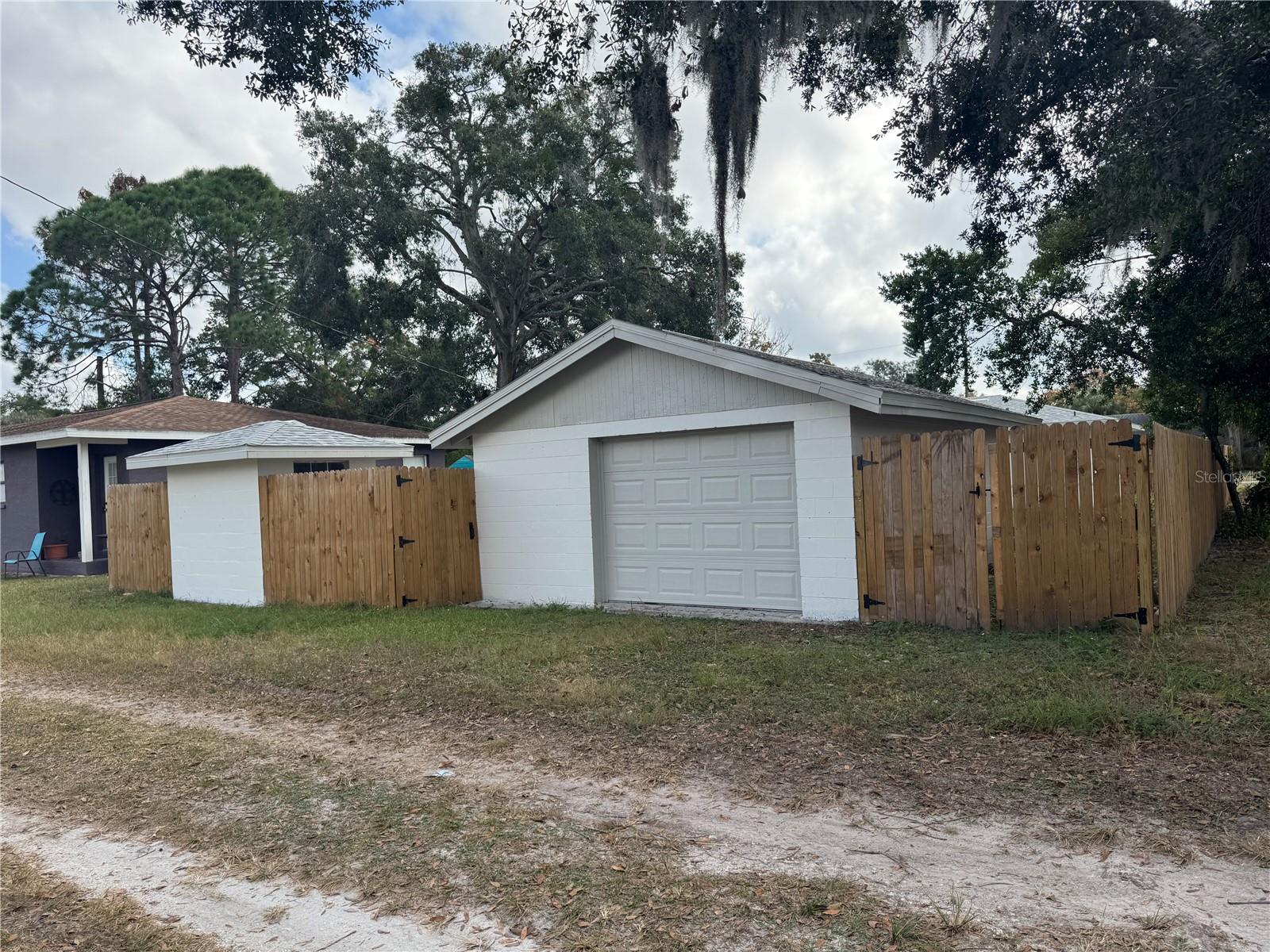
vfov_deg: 56.8
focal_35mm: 24
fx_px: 881
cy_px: 476
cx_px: 635
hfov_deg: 71.6
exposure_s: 1/2331
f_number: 1.78
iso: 80
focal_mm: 6.76
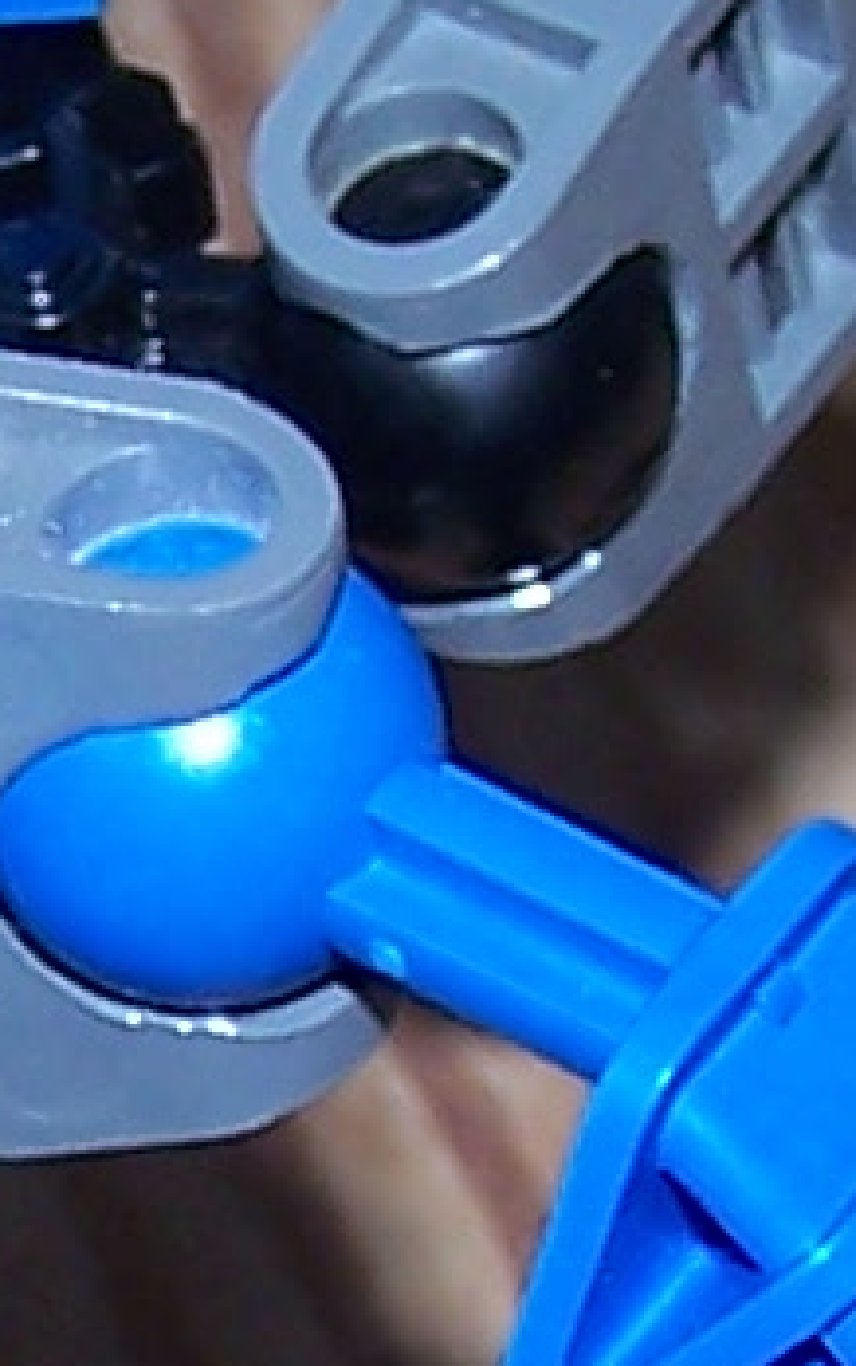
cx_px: -145
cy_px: 852
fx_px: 11105
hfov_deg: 4.4
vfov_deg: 7.0
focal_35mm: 298
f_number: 2.8
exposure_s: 1/60
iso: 80
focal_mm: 6.3
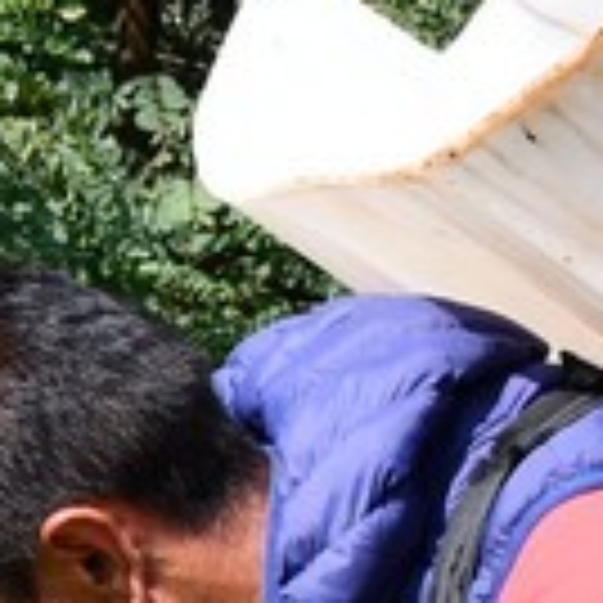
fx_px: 4612
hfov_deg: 7.2
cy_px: 1042
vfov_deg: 7.3
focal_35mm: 234
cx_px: -540
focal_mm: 24
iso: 200
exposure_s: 1/250
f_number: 8
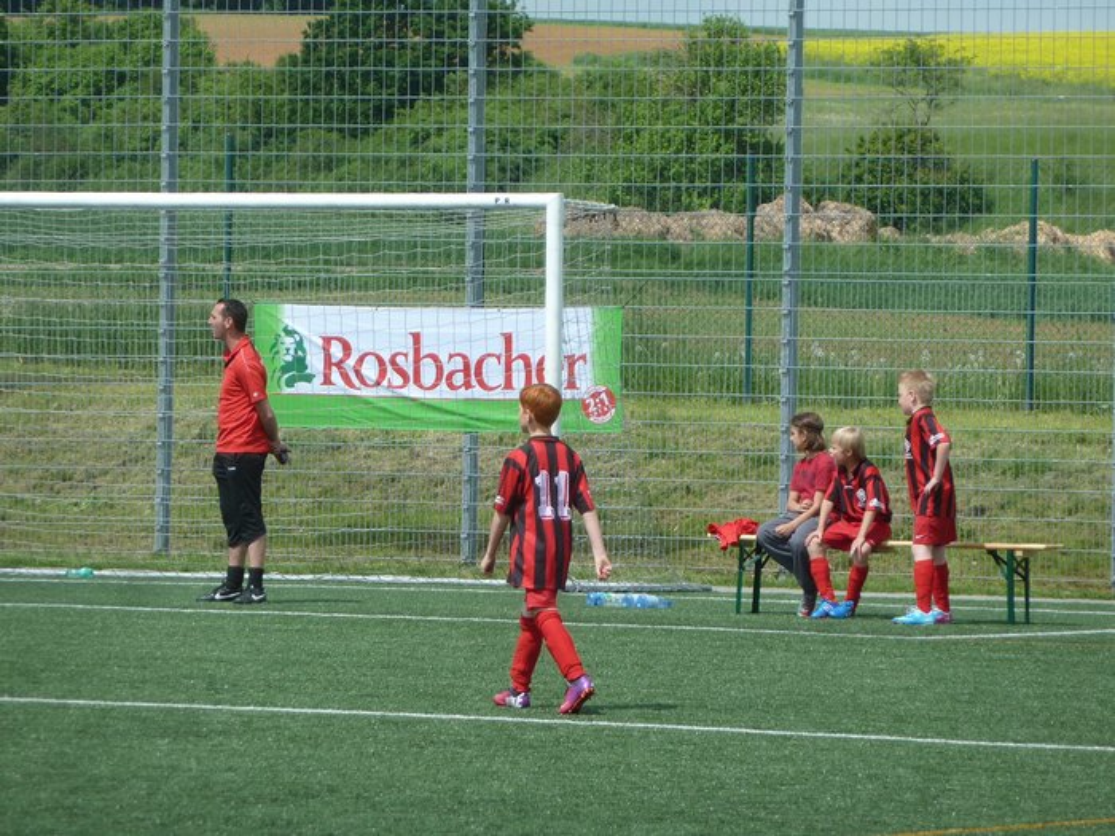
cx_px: 558
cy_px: 418
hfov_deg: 6.6
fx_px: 9663
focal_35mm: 300
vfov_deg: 5.0
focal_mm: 49.2
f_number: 4.9
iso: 80
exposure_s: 1/400
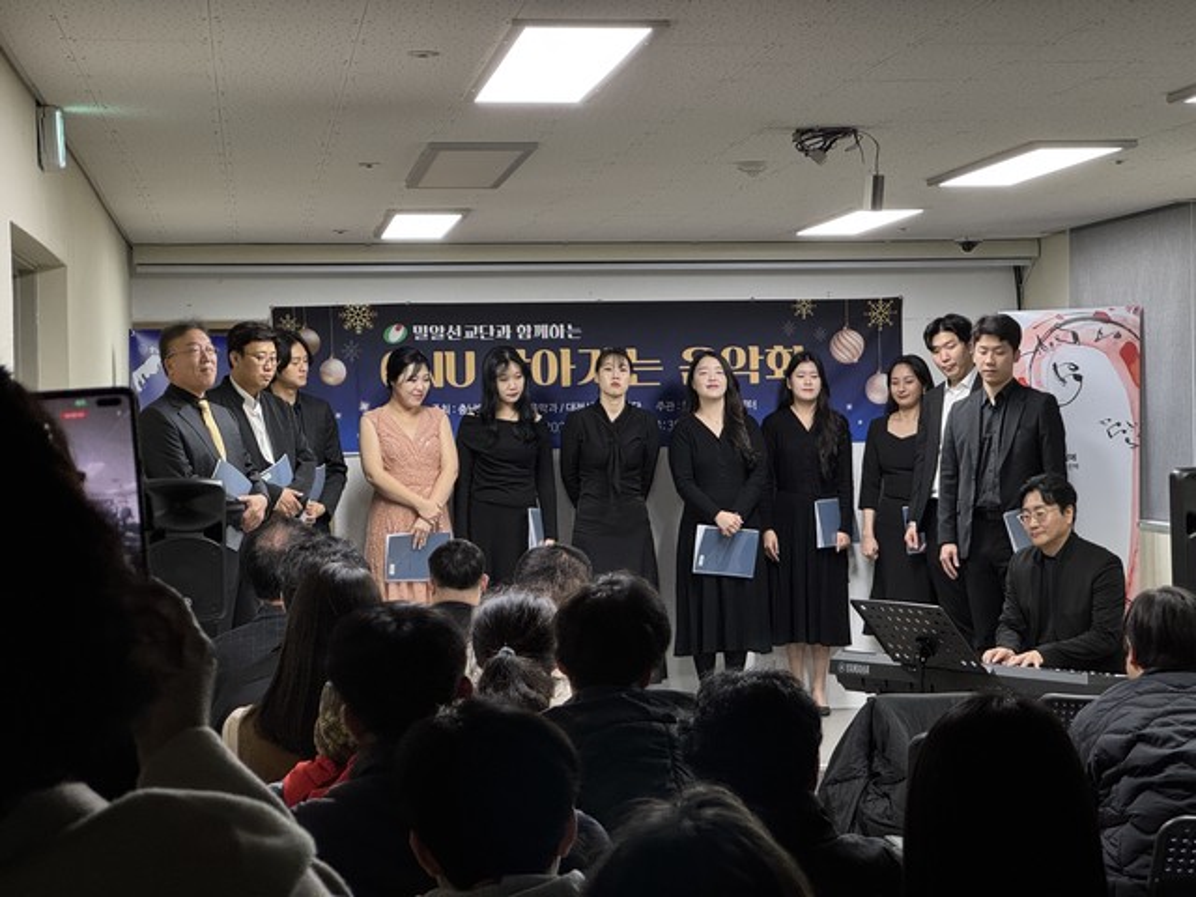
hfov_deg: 25.3
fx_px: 2660
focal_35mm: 77
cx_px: 598
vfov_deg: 19.1
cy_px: 448
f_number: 2.8
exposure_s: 1/60
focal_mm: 9
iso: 500
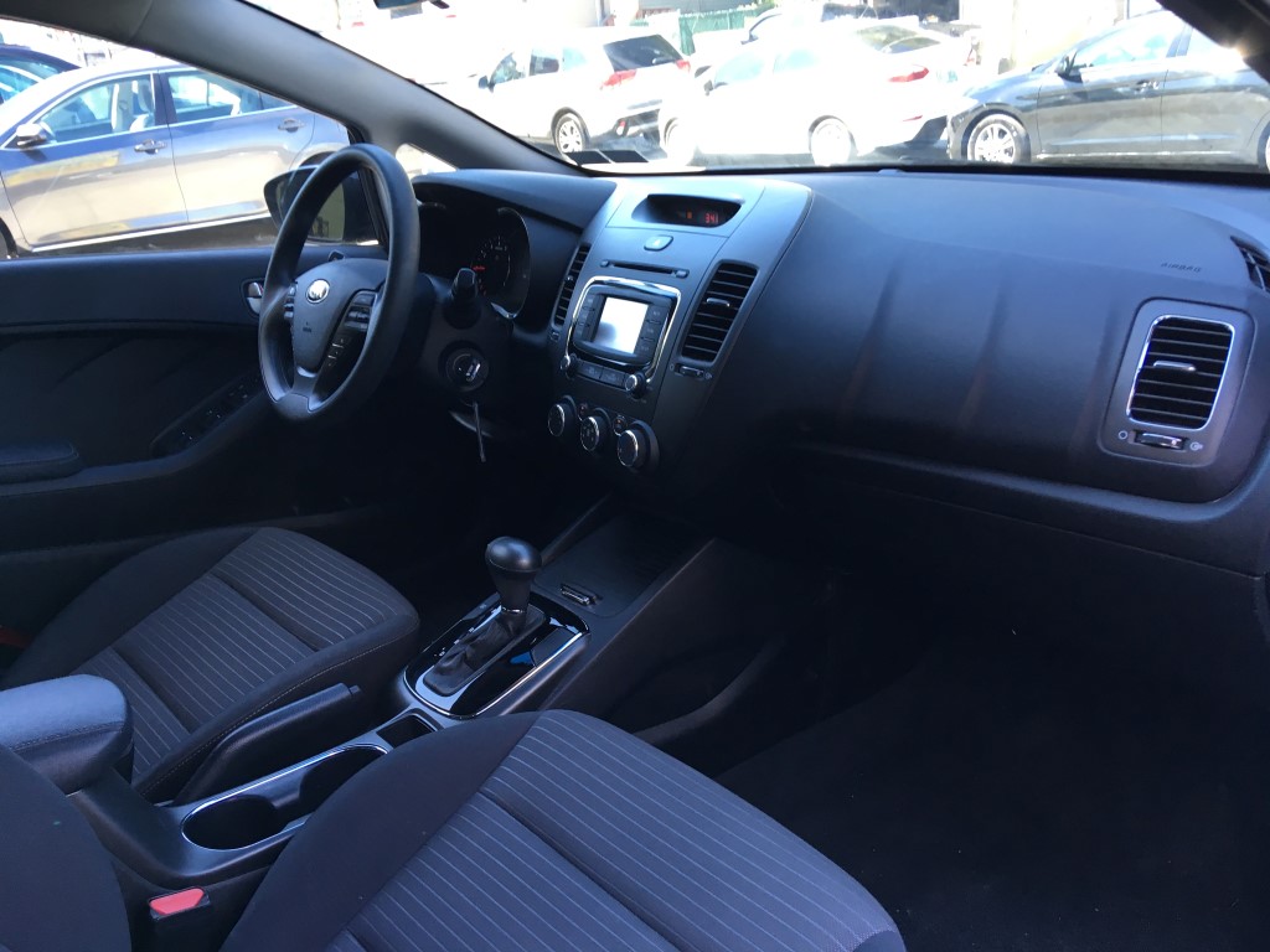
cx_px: 635
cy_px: 476
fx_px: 1064
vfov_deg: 48.2
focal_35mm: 29
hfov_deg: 61.7
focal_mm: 4.15
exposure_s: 1/40
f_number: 2.2
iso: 25
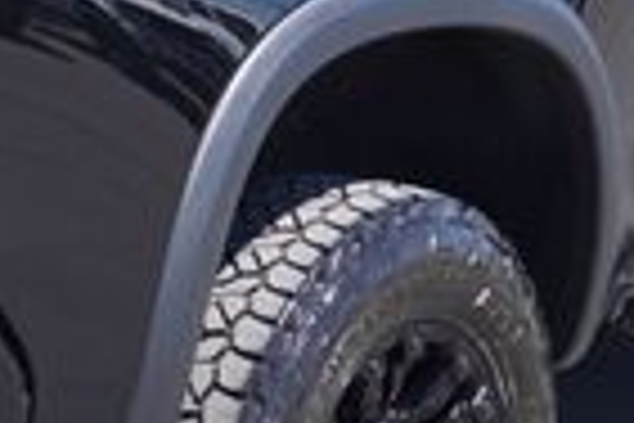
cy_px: 126
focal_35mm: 177
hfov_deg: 11.6
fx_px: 3117
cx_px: 139
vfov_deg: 7.8
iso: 100
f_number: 6.3
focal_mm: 26
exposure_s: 1/125
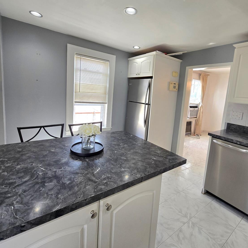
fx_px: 130
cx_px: 129
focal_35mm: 16
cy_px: 116
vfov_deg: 87.3
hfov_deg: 87.4
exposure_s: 1/120
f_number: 2.2
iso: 64
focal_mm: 2.2
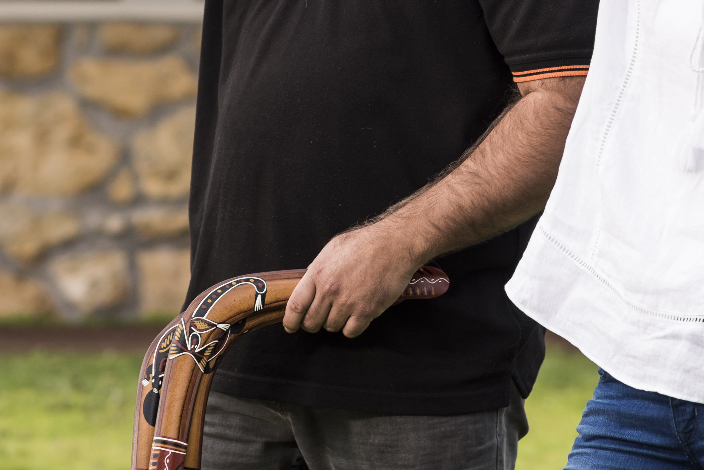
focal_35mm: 245
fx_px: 4793
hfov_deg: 8.4
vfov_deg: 5.6
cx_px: 449
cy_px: -152
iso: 64
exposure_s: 1/250
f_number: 2.8
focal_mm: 85
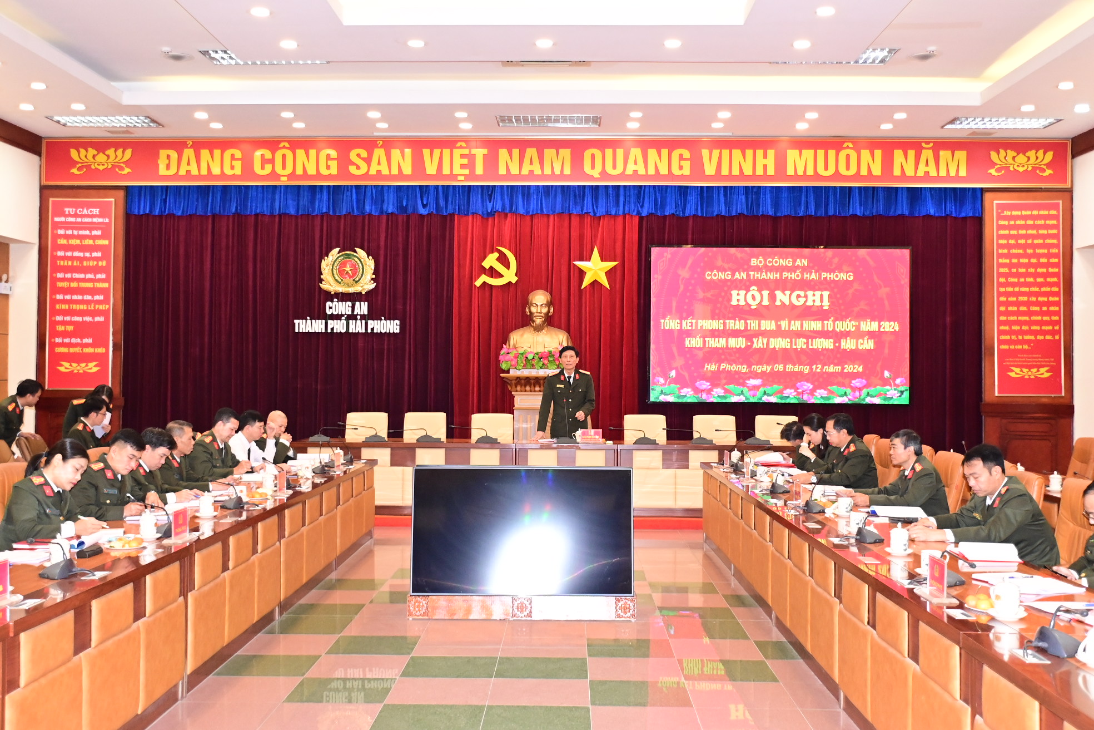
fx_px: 1185
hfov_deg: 49.6
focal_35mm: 39
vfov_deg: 34.2
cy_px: 365
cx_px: 547
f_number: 3.8
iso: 2500
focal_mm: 26
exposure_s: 1/200
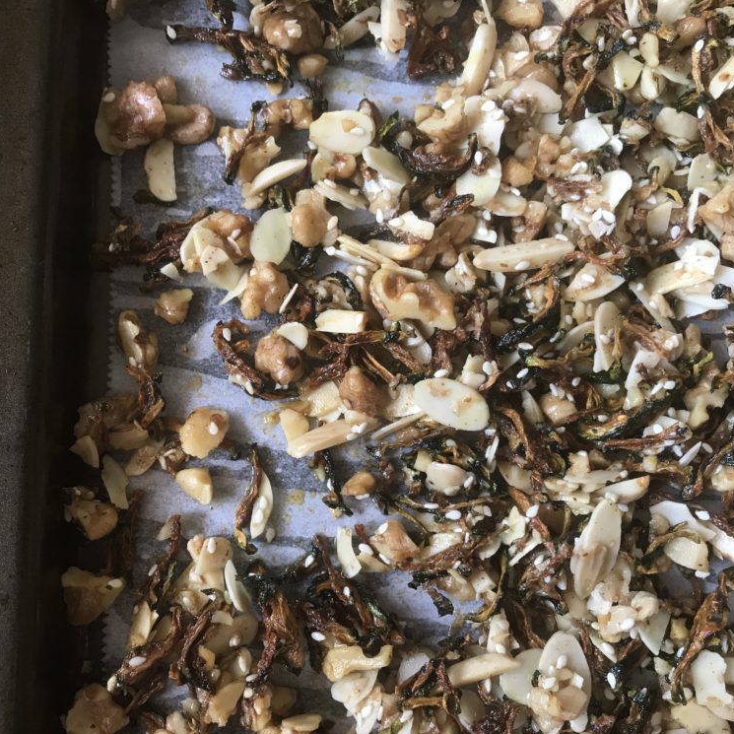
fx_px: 816
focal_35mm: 34
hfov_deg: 48.2
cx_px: 303
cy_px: 376
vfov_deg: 48.4
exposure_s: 1/24
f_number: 1.8
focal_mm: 3.99
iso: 40
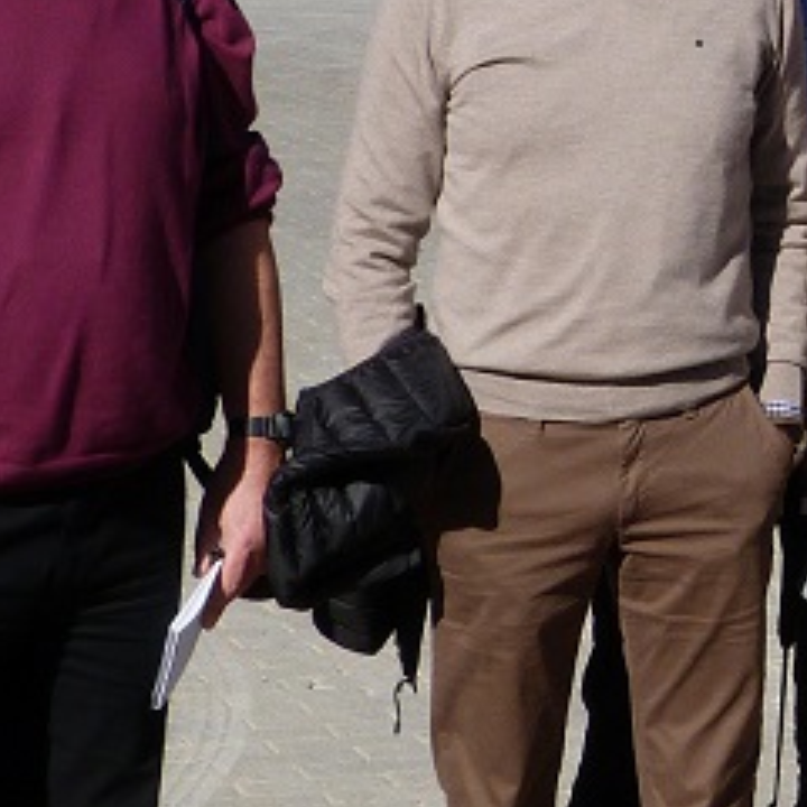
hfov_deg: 7.8
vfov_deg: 7.9
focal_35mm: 219
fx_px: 5776
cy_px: -30
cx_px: 1325
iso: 80
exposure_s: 1/400
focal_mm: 10.5
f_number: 5.6
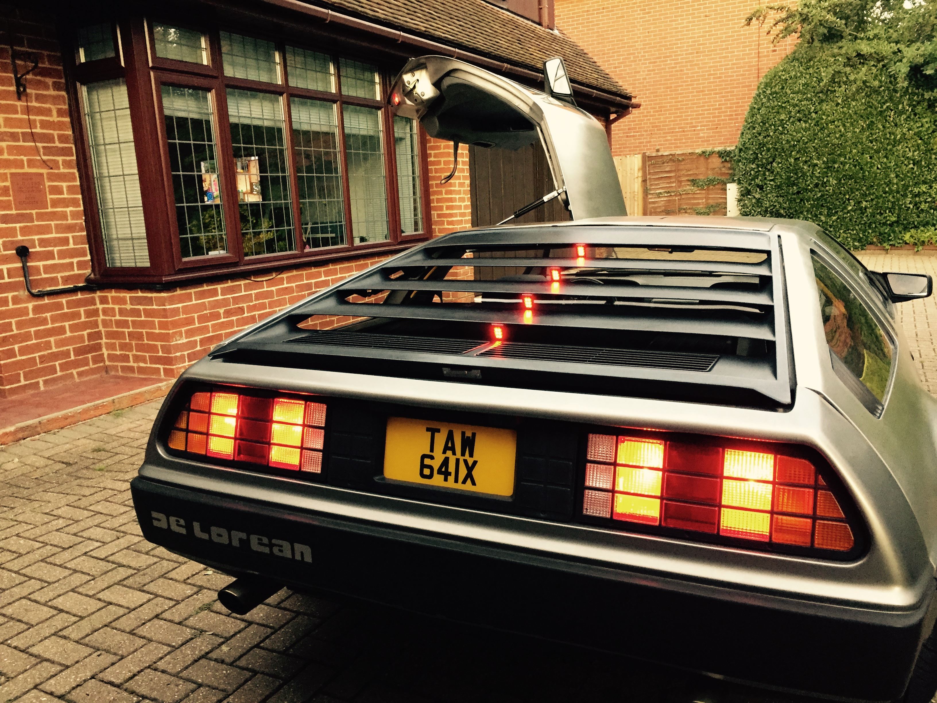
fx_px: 785
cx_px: 468
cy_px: 352
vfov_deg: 48.2
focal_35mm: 29
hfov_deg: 61.7
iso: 160
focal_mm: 4.15
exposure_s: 1/30
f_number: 2.2
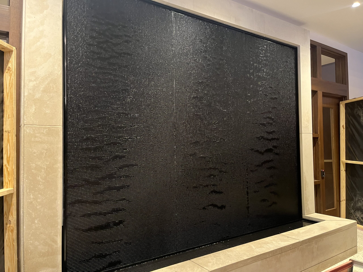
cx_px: 182
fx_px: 273
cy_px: 136
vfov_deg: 53.1
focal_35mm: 26
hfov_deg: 67.3
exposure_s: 1/38
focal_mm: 5.1
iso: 640
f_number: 1.6
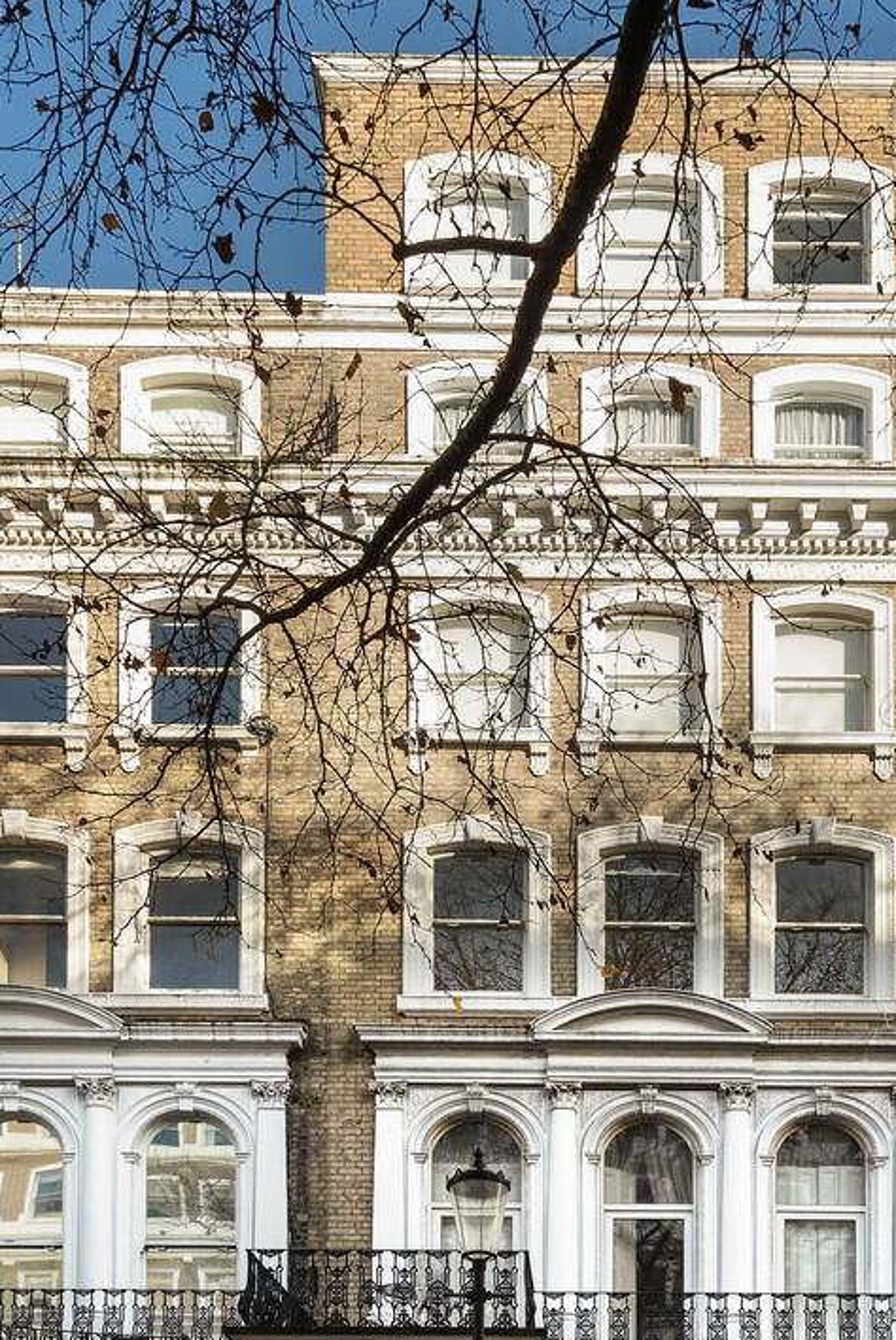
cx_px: 582
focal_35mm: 26
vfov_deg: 68.3
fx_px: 969
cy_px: 839
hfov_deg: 49.0
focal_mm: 18
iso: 800
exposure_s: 1/1000
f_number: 8
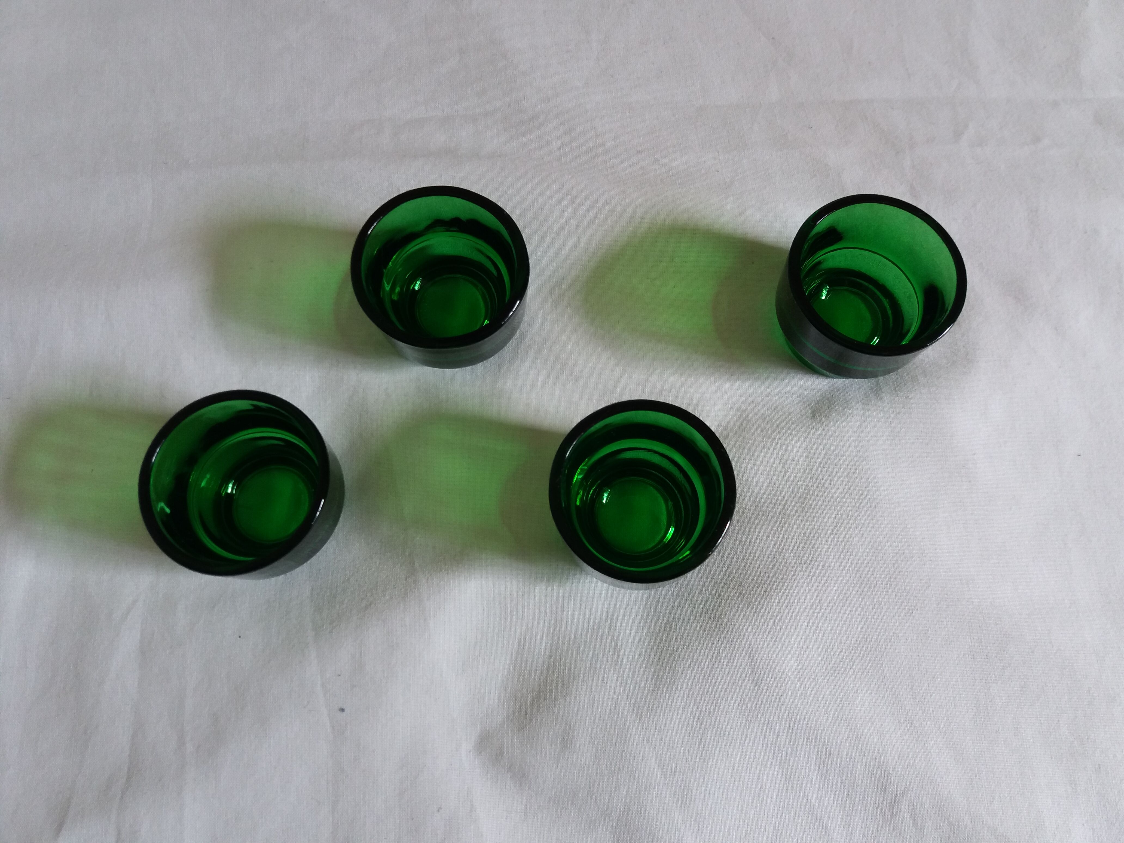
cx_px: 562
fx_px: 909
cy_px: 422
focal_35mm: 28
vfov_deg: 49.7
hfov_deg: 63.4
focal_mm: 3.7
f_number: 1.9
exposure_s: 1/100
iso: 80
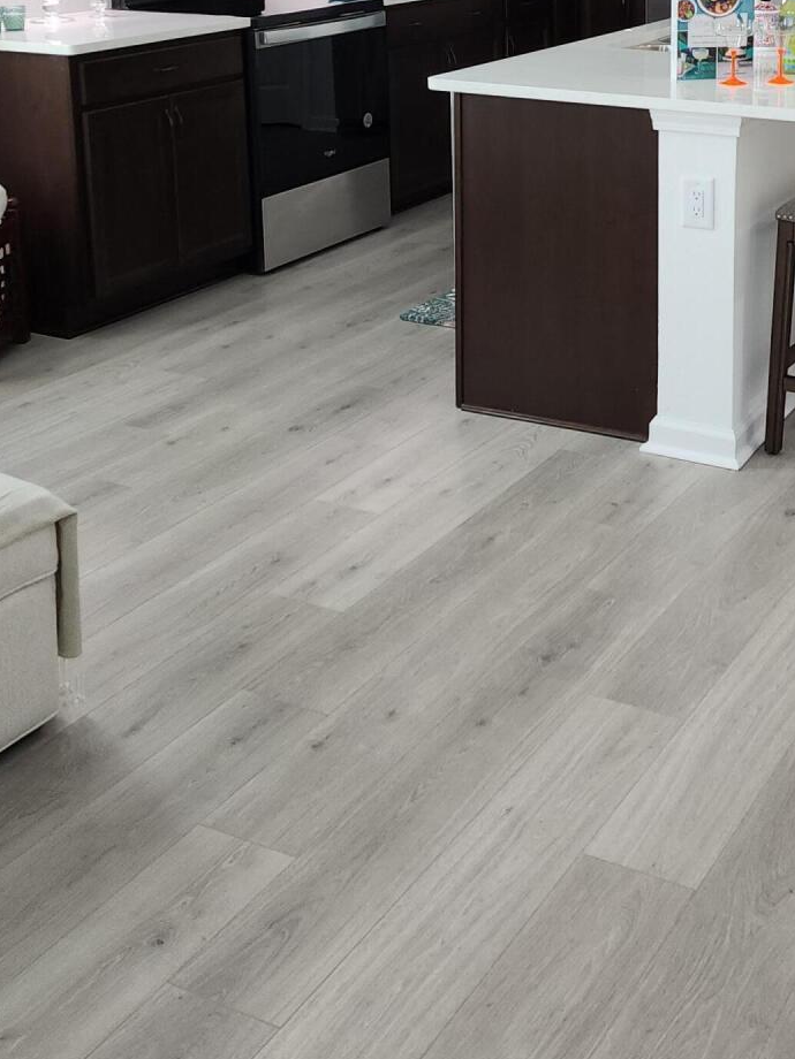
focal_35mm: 50
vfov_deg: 36.1
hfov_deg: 28.6
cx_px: 619
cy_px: 128
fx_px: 1531
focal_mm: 6.4
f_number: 1.8
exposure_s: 1/60
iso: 80
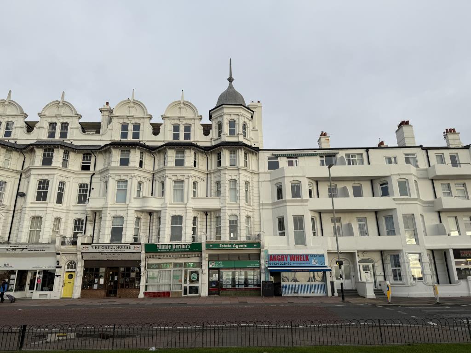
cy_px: 176
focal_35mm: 24
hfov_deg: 71.6
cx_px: 236
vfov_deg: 56.8
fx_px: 327
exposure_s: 1/1464
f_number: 1.78
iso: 80
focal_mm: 6.76
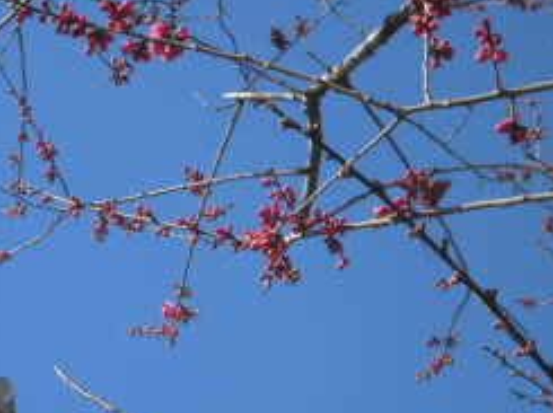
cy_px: 282
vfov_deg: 8.5
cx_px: 181
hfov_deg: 11.3
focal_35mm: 175
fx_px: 2792
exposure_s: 1/250
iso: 100
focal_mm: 19.2
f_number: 5.1
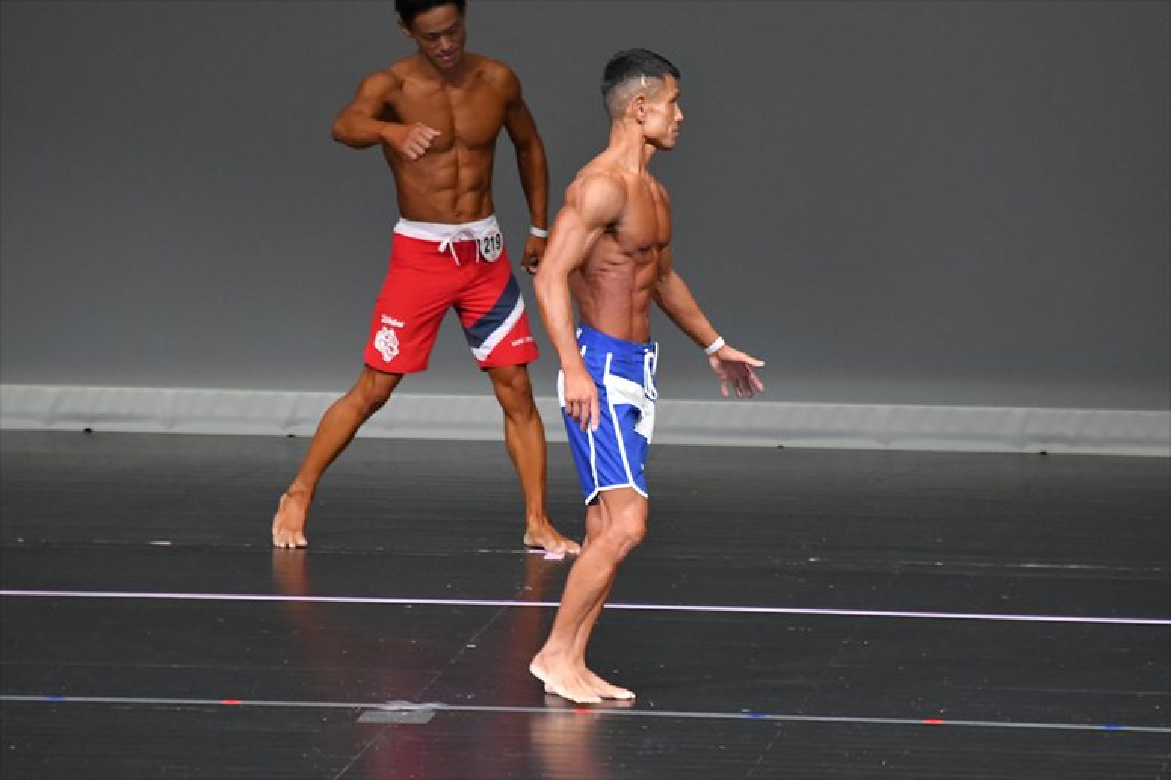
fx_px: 12192
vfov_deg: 3.7
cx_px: 586
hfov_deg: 5.5
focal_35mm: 375
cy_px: 390
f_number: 5.6
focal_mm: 250
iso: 5000
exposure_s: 1/400
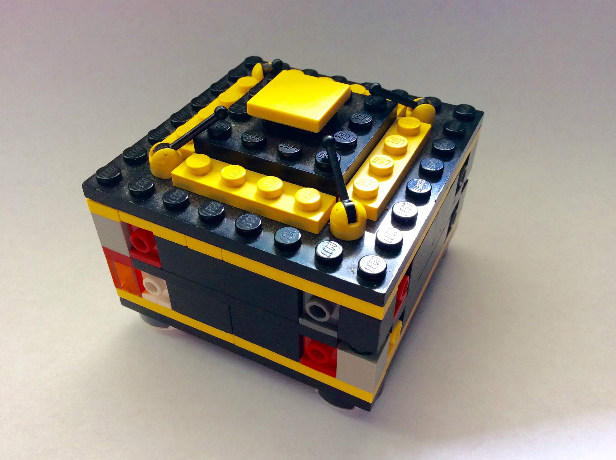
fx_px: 569
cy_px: 230
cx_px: 308
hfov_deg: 56.9
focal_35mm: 32
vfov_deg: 44.1
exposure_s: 1/24
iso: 64
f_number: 2.4
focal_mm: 3.3
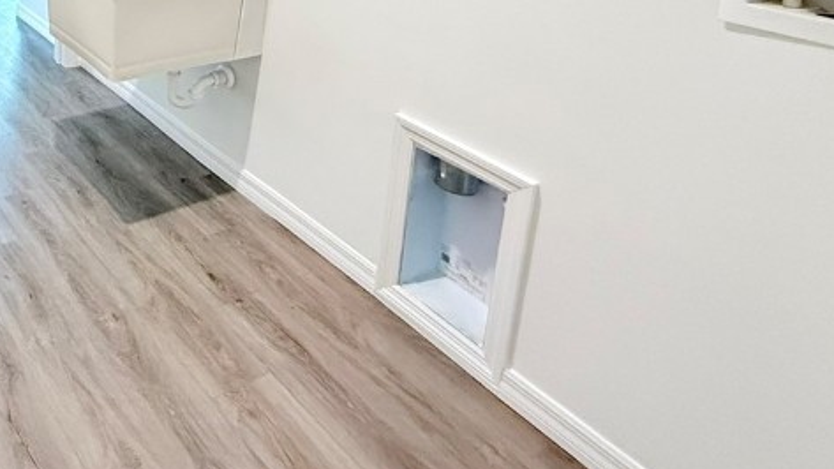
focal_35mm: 33
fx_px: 730
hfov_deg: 51.5
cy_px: -71
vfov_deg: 31.0
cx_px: 63
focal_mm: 2.22
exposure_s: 1/60
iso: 800
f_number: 2.2
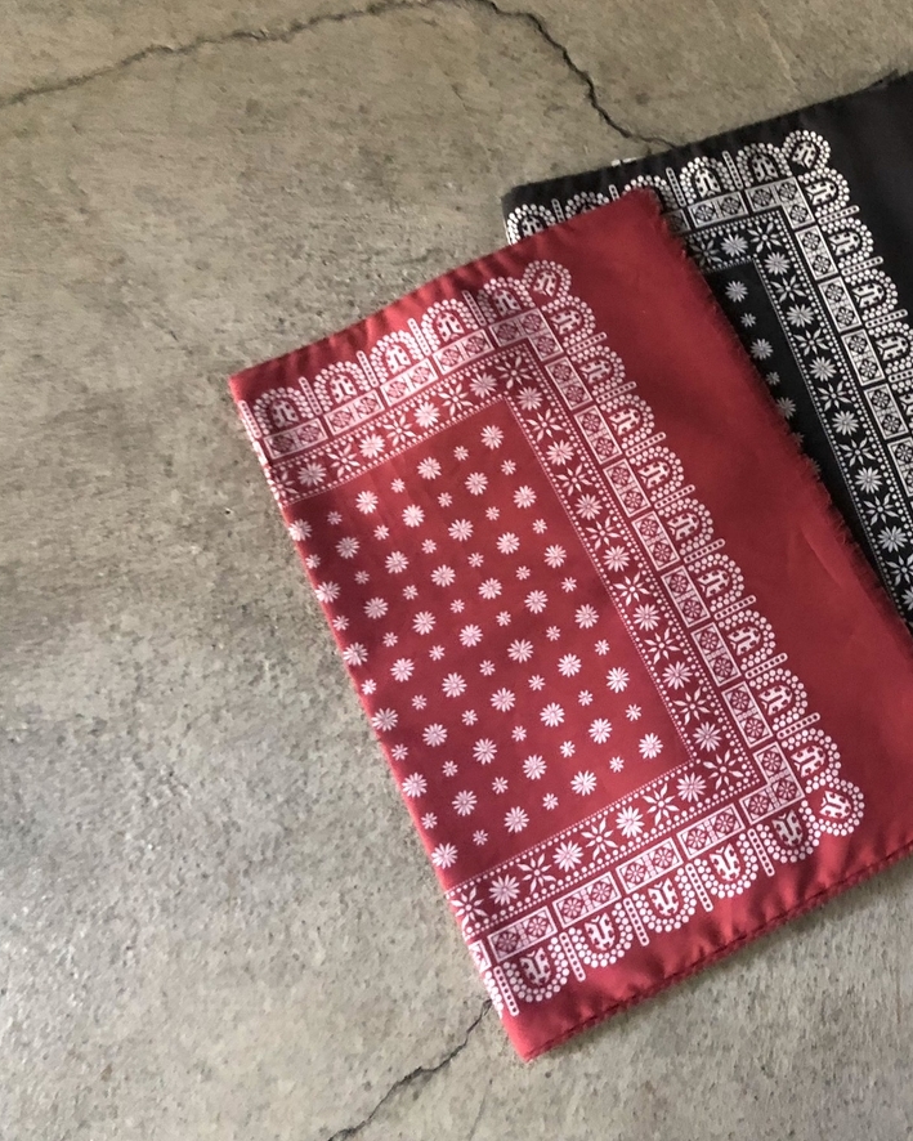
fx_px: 1250
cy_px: 564
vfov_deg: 49.1
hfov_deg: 38.7
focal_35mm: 37
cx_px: 722
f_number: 1.8
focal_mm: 4
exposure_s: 1/4
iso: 160
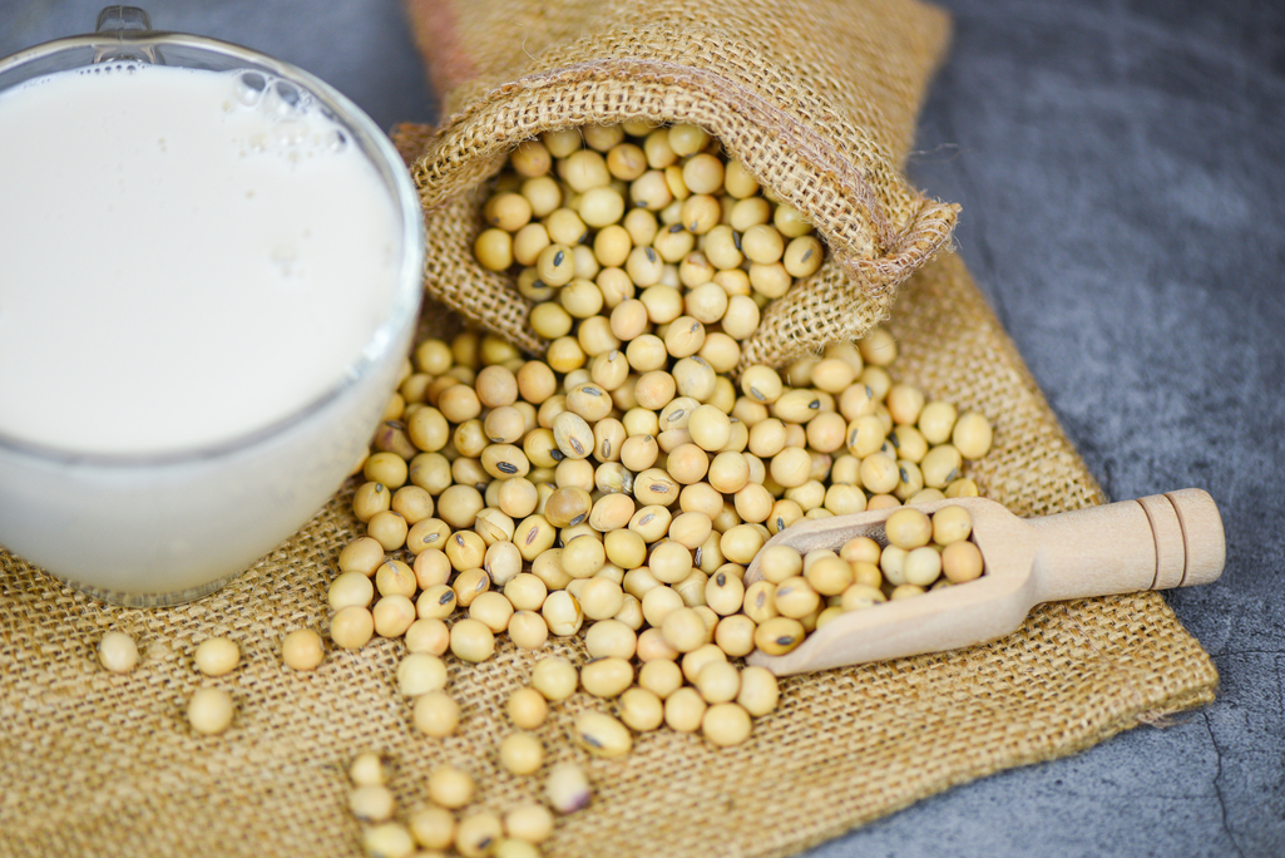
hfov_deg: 19.5
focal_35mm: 105
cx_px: 642
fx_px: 3749
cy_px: 429
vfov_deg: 13.0
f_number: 3.5
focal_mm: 105
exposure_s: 1/200
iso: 500
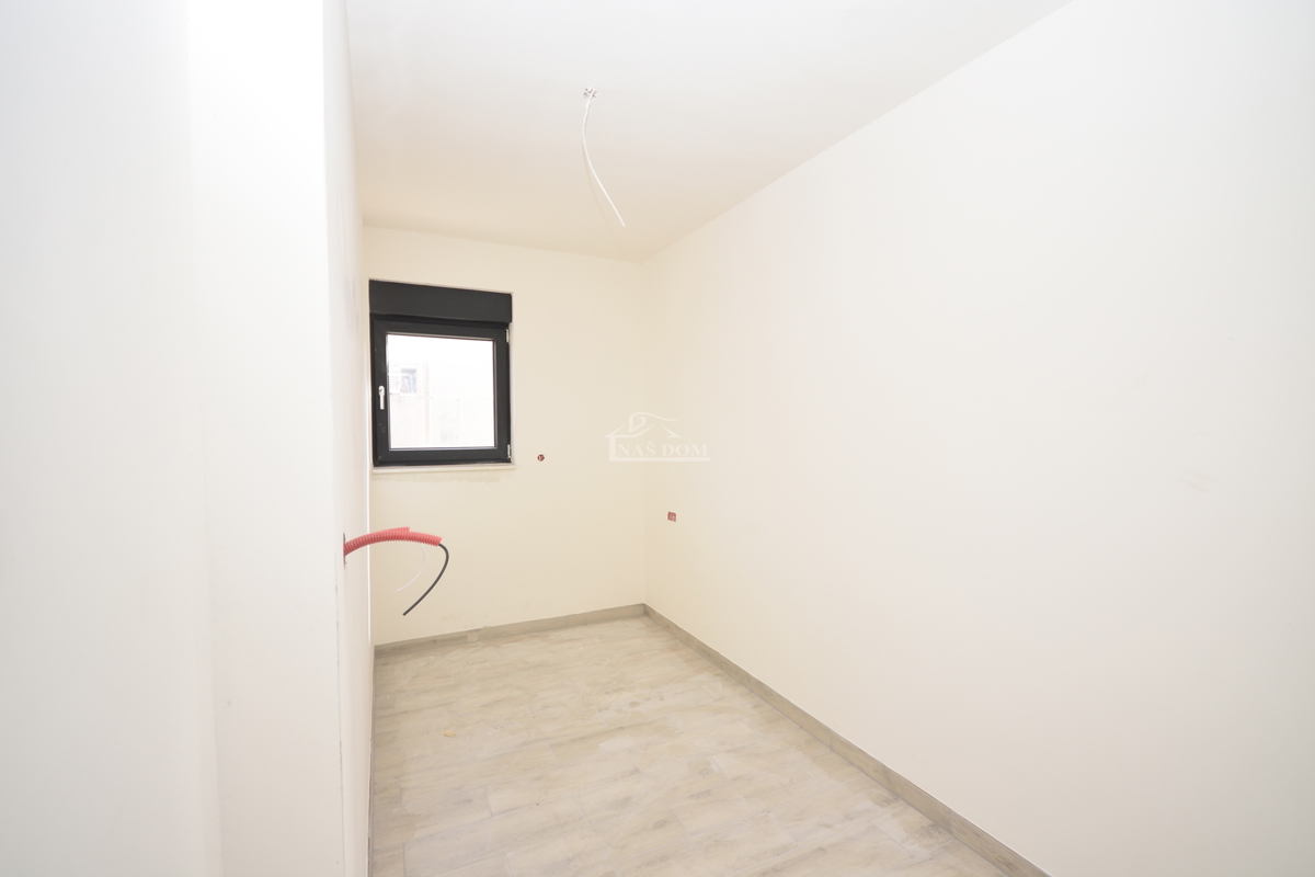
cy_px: 438
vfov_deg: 77.3
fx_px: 548
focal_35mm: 15
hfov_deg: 100.4
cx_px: 658
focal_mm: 10
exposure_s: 1/80
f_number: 4.5
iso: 100
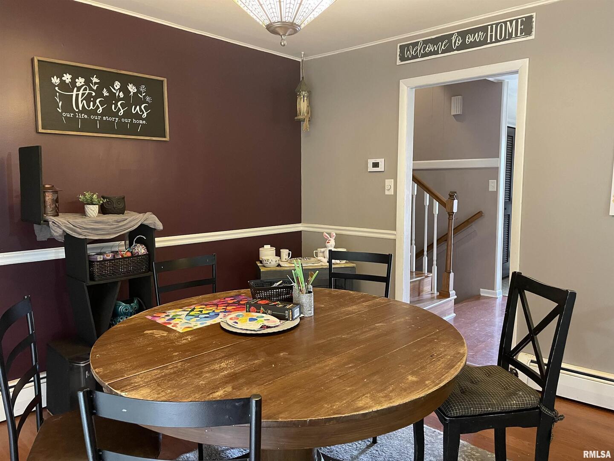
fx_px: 461
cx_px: 307
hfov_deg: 67.3
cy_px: 230
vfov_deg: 53.1
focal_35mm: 26
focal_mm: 4.2
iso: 500
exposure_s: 1/60
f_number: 1.6
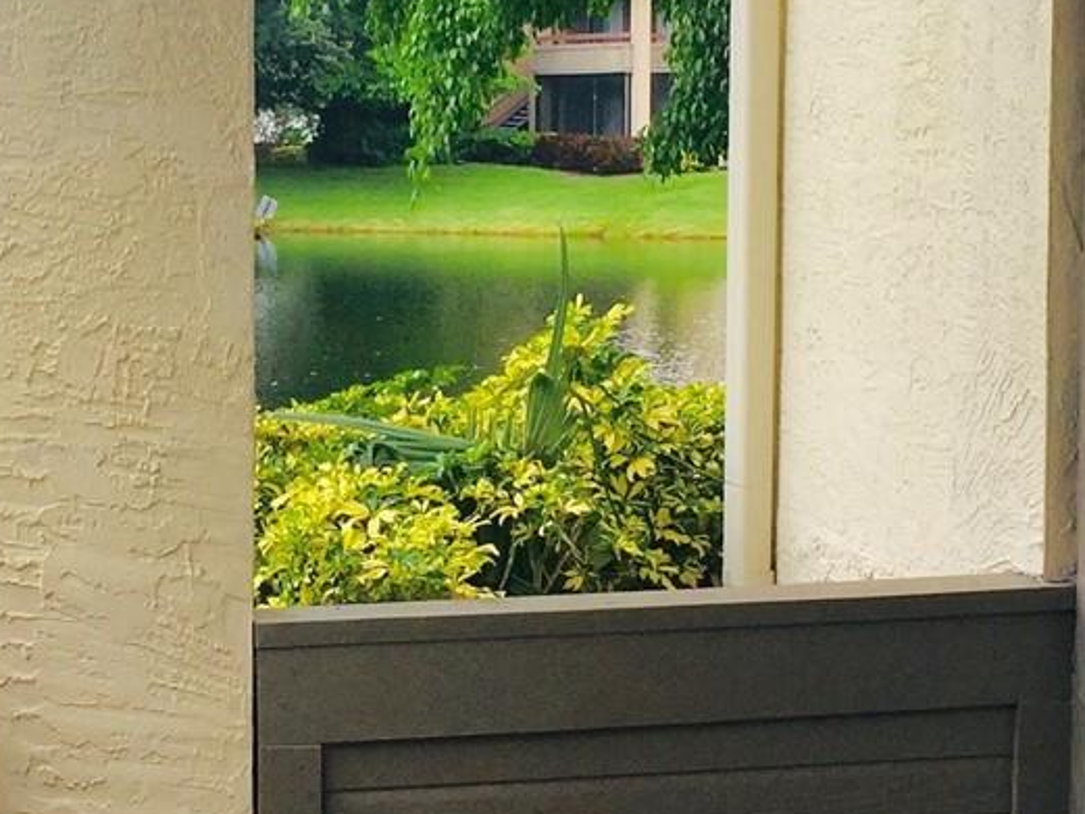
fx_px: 2790
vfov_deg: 16.6
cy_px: 360
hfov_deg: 22.0
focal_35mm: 89
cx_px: 477
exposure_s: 1/388
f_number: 2.2
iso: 32
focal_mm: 4.15
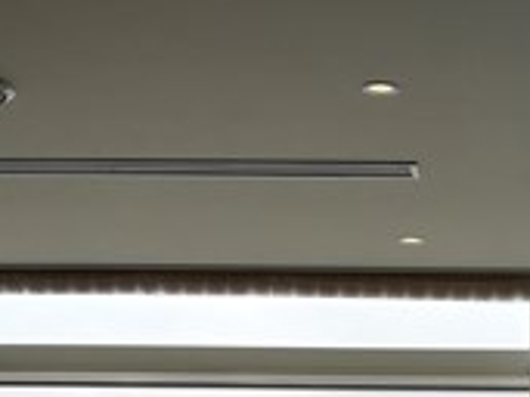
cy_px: 639
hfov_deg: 16.9
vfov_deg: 12.2
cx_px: 536
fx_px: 1744
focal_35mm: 114
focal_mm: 4.5
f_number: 2.2
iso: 50
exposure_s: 1/237
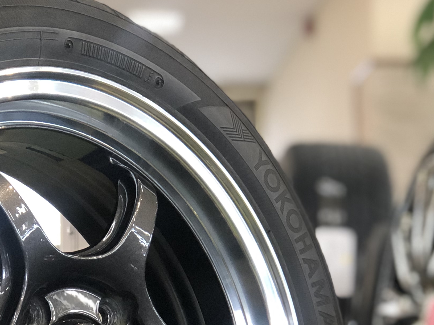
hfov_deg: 13.9
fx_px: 1768
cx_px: 83
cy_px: 346
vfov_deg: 10.4
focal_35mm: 141
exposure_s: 1/30
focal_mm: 6.6
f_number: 2.8
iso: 64
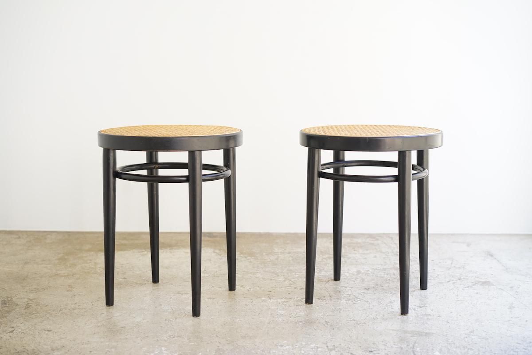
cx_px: 266
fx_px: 813
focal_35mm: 55
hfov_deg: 36.2
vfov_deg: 24.6
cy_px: 178
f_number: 3.5
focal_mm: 55
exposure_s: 1/100
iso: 400
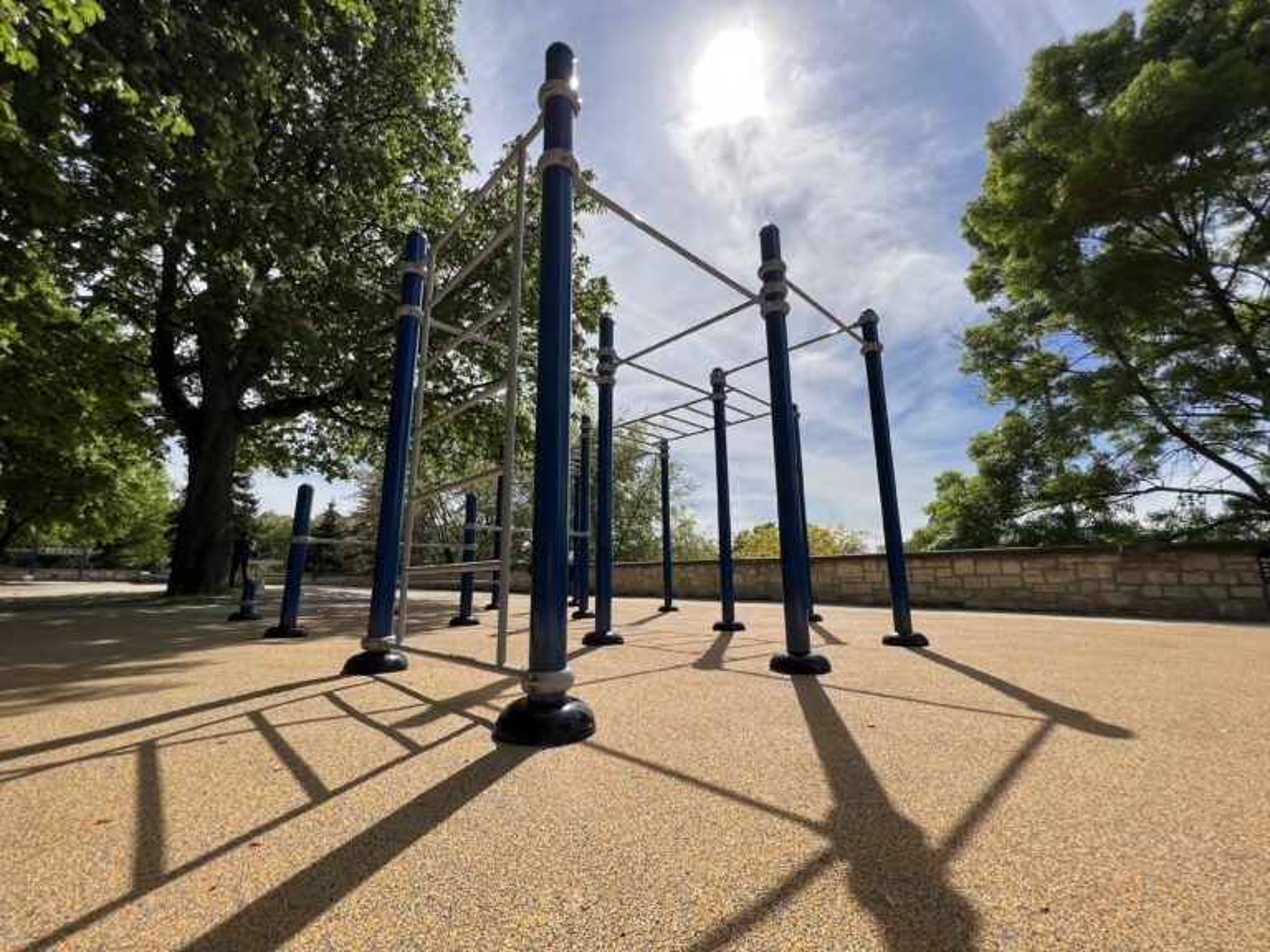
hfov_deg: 106.2
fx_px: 477
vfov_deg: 89.9
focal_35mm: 13
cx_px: 635
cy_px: 476
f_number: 1.8
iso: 32
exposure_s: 1/3650
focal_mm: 1.57
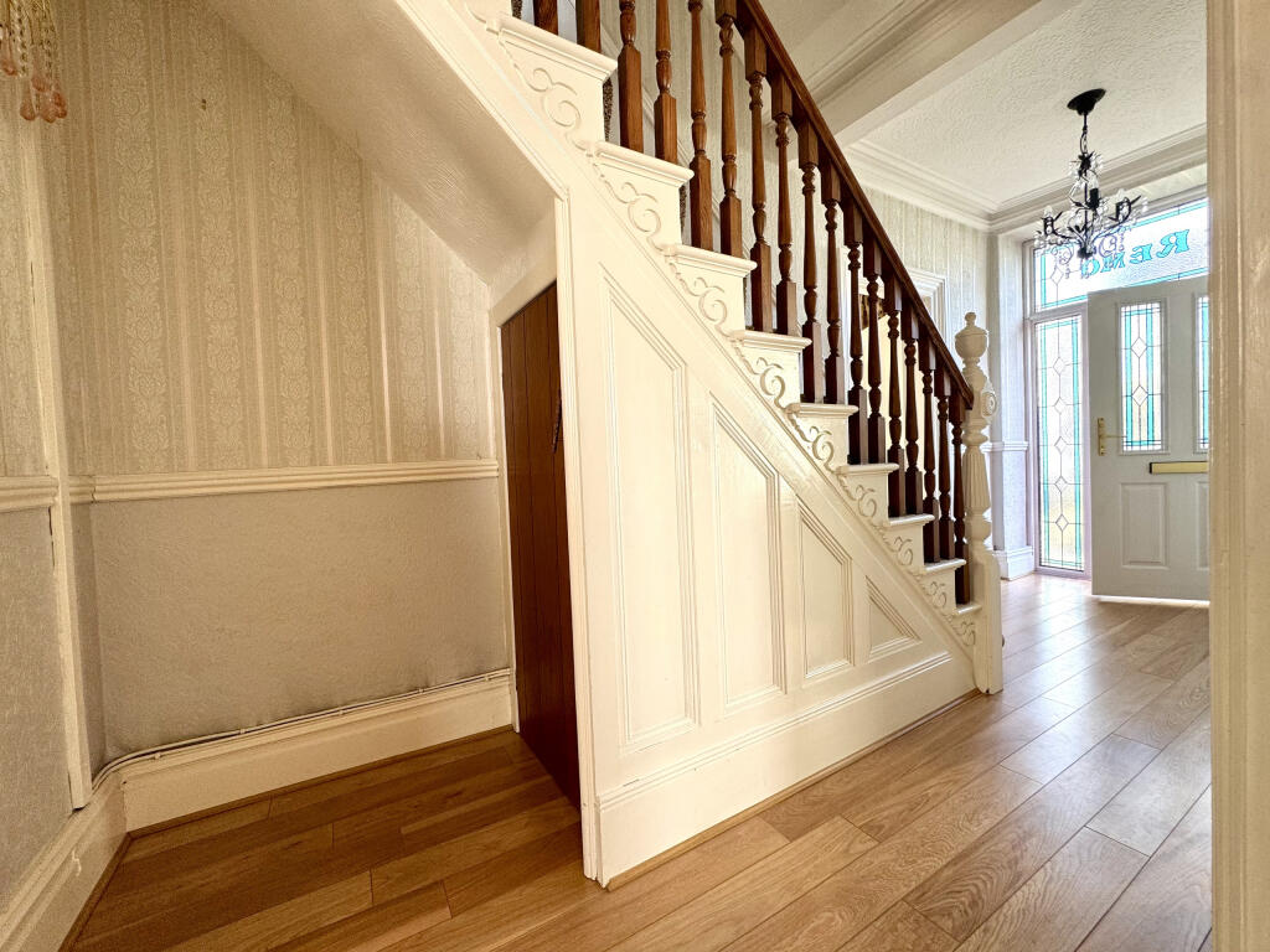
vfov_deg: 85.7
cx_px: 635
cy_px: 476
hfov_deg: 102.1
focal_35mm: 14
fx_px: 514
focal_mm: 2.22
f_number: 2.2
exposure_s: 1/99
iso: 80
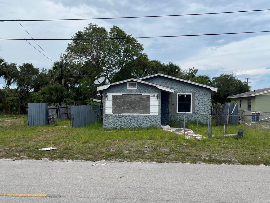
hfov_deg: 52.6
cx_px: 134
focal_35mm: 35
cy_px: 113
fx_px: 273
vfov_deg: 40.7
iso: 50
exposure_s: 1/4016
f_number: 1.6
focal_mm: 5.1
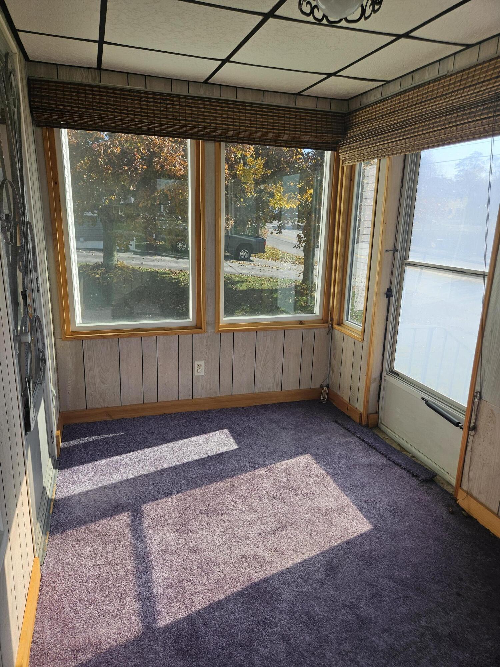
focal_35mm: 23
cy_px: 334
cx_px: 250
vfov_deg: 73.9
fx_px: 443
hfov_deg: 58.9
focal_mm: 5.4
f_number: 1.8
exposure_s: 1/1328
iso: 40
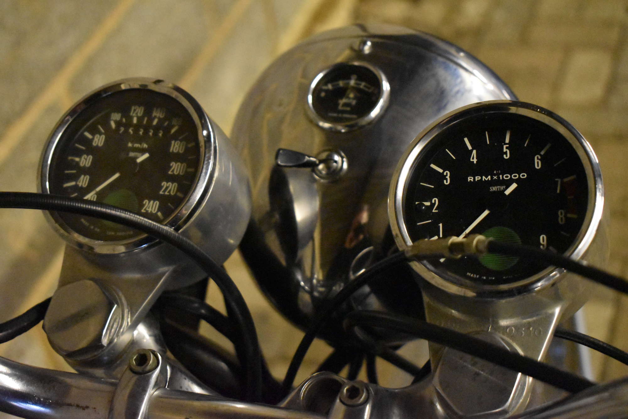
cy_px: 210
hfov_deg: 33.4
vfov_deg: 22.6
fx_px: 1047
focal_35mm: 60
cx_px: 314
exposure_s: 1/100
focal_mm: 40
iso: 12800
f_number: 5
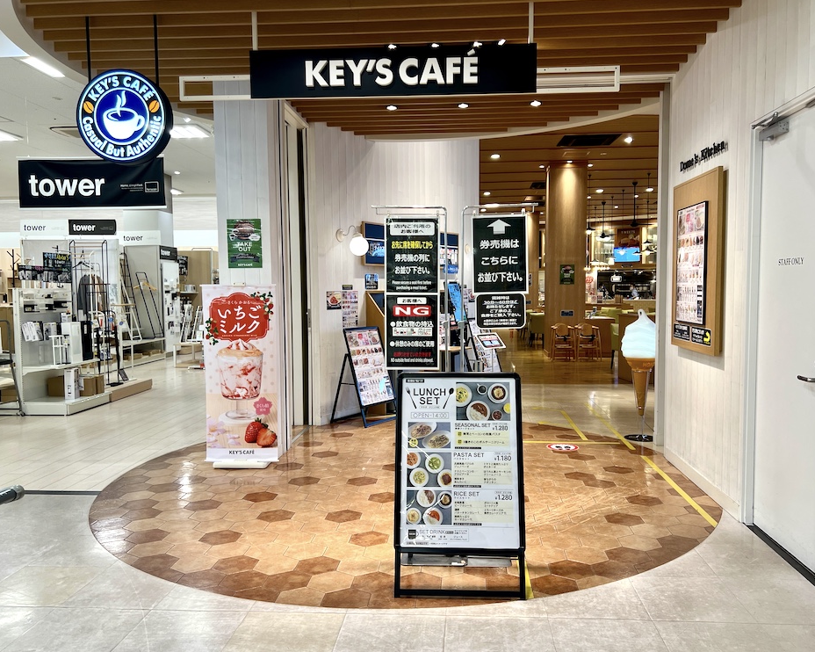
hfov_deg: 62.2
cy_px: 330
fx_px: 675
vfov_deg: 51.5
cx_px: 430
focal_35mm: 28
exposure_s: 1/120
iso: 64
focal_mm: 5.7
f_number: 1.5
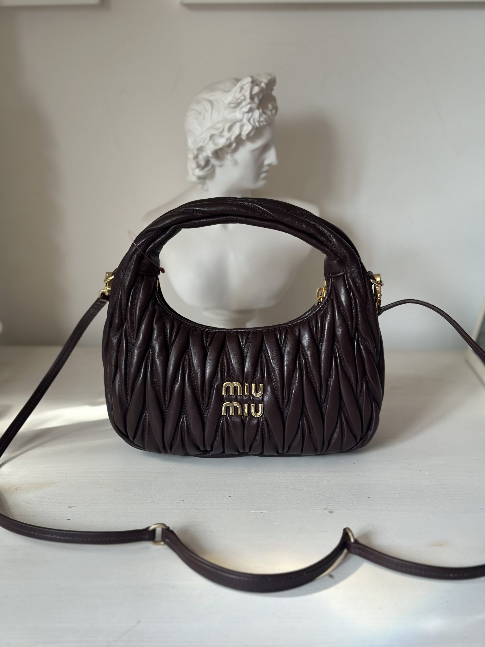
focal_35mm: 48
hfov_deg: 30.3
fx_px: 897
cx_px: 242
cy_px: 324
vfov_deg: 39.7
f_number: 1.78
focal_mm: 6.86
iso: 80
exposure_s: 1/121
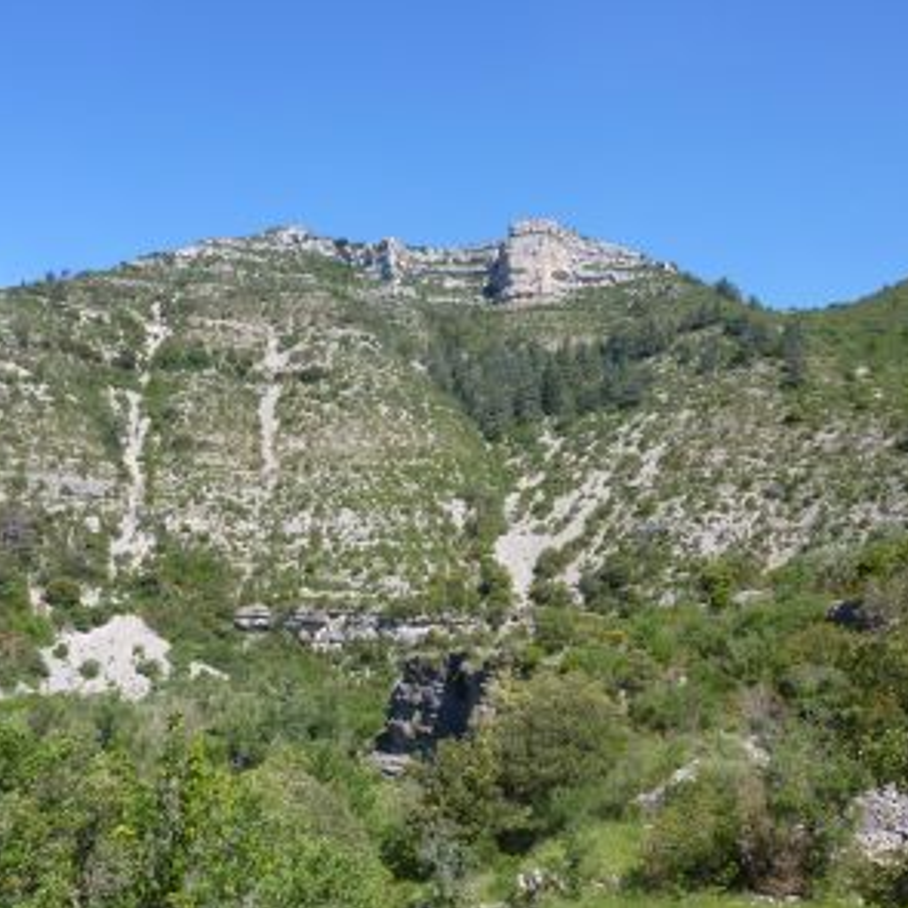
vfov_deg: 54.0
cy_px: 452
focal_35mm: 30
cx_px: 406
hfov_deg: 53.9
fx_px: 890
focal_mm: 4.1
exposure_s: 1/400
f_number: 4
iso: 80
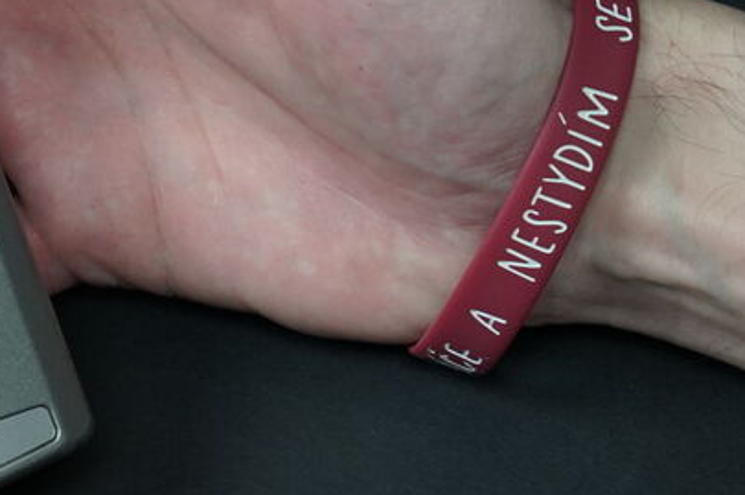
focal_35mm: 152
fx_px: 3142
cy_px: 26
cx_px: -128
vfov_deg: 9.0
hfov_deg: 13.2
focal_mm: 64
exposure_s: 1/200
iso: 2500
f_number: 8
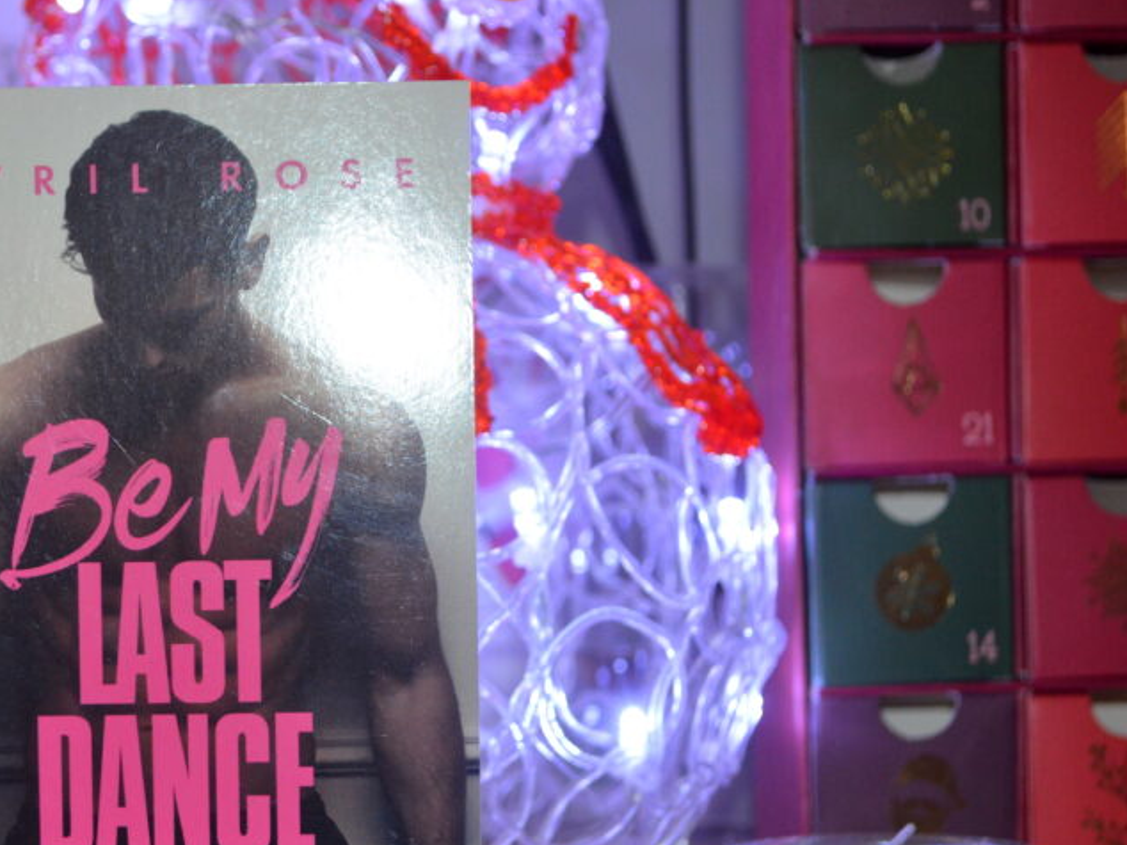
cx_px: 309
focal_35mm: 93
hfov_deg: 21.0
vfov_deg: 15.8
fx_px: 3027
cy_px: 571
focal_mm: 40
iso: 1100
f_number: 5.3
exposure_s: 1/60
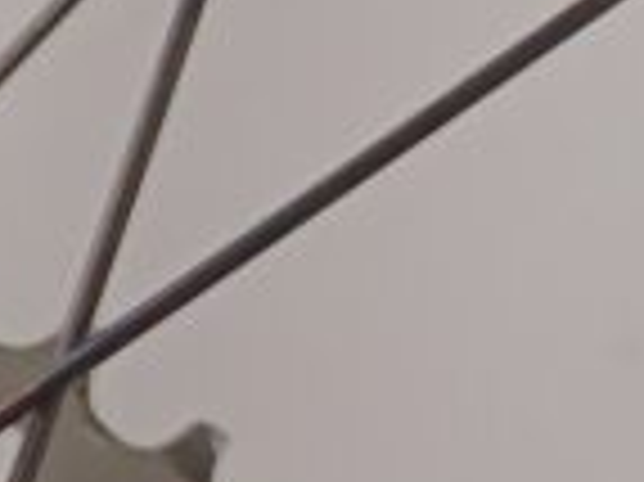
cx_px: -919
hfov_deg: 11.5
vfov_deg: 10.5
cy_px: 27
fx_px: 2602
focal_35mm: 140
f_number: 1.8
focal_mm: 4.6
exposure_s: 1/100
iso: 400
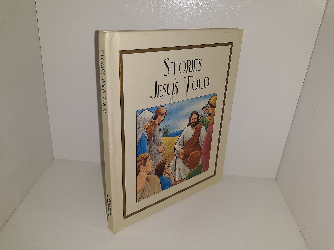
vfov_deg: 49.7
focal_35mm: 28
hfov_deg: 63.4
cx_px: 167
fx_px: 270
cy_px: 125
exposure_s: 1/387
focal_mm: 3.7
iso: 40
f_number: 1.7
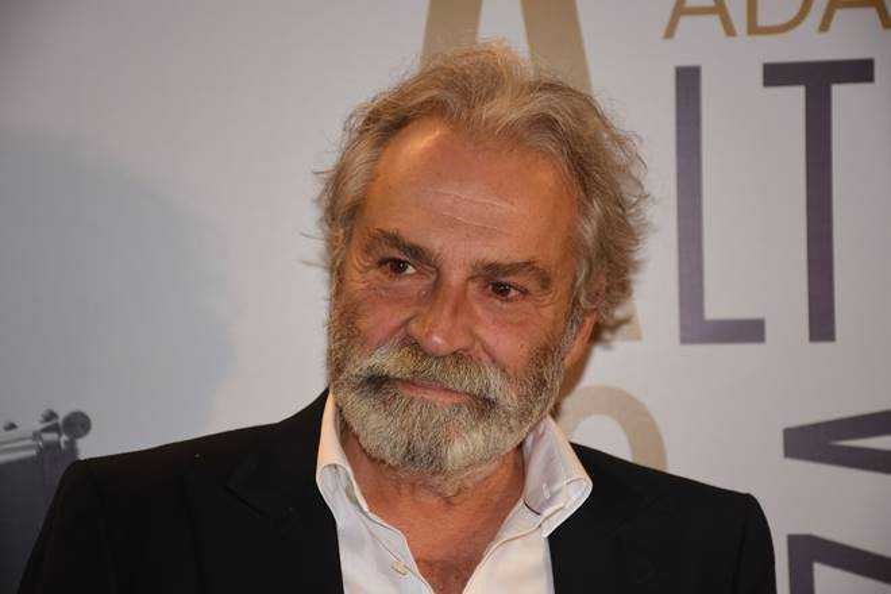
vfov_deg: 11.4
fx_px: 2970
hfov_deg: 17.1
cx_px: 446
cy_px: 297
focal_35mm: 120
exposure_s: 1/60
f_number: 5.3
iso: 500
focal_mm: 80
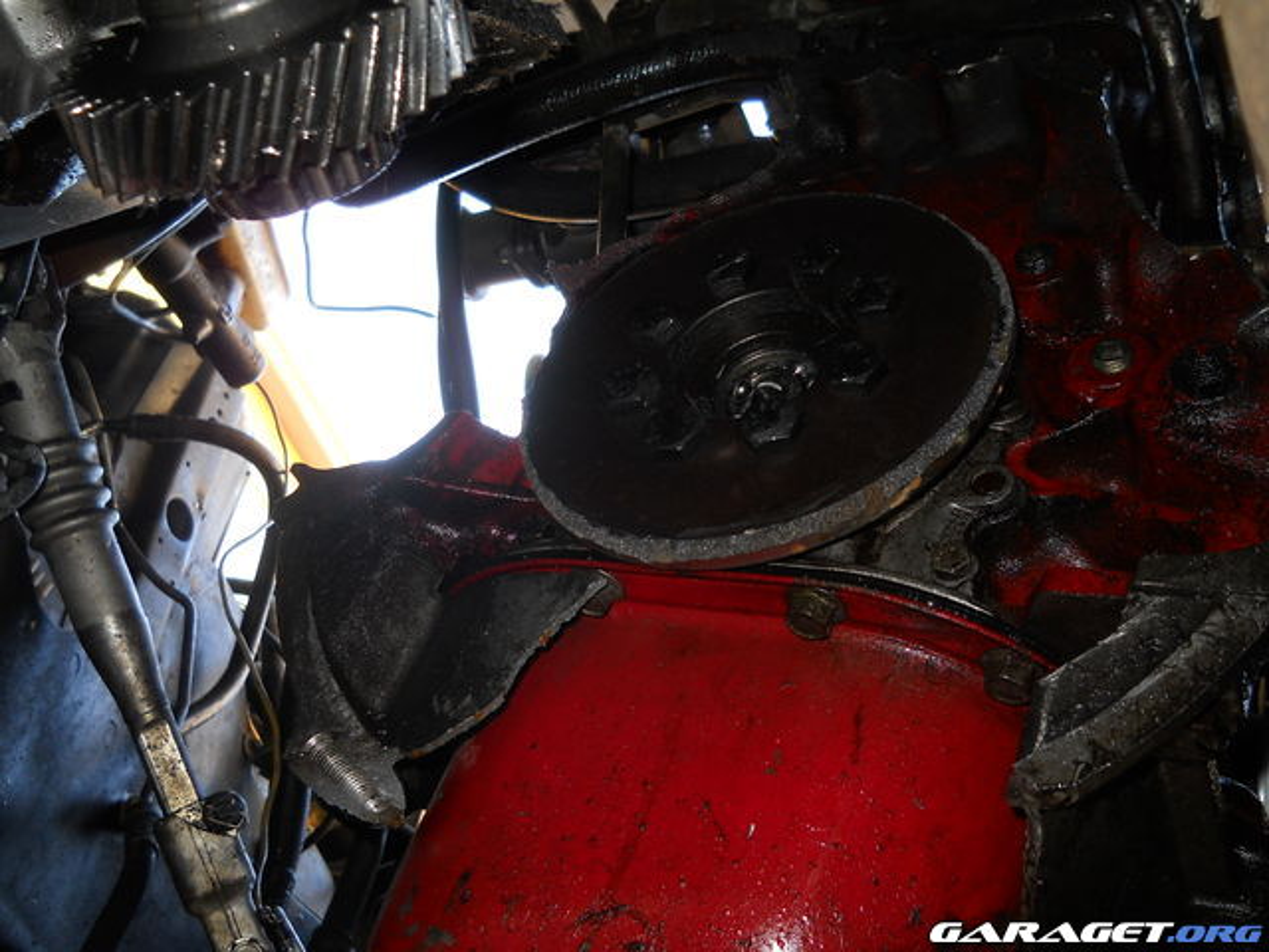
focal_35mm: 41
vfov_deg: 35.1
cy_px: 476
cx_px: 634
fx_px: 1503
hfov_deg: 45.8
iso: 80
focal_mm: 6.72
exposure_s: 1/30
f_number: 3.1
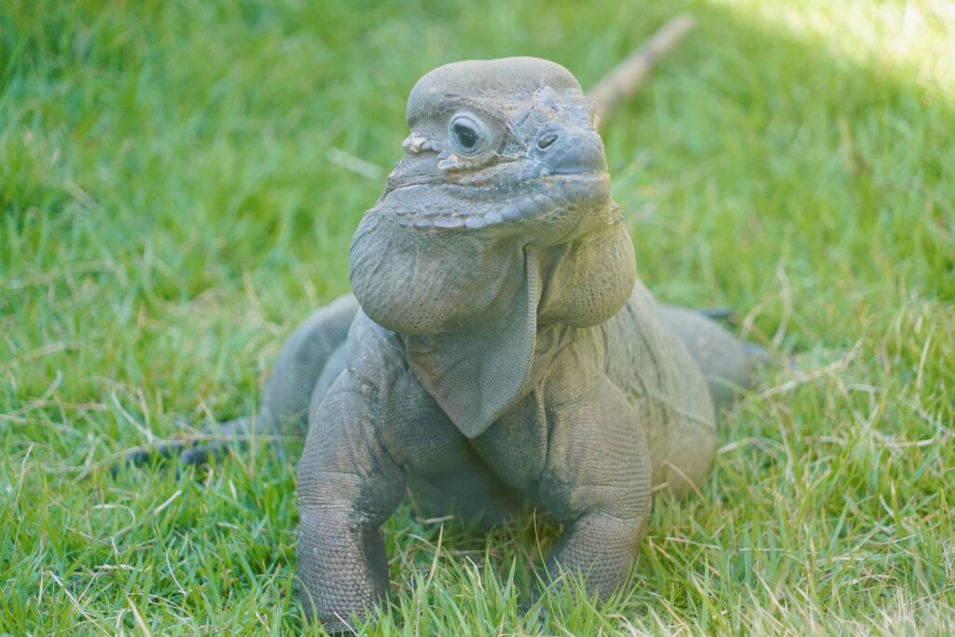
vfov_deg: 5.7
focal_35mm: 240
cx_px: 478
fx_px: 6367
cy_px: 318
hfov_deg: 8.6
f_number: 6.3
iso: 1000
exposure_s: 1/250
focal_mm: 240
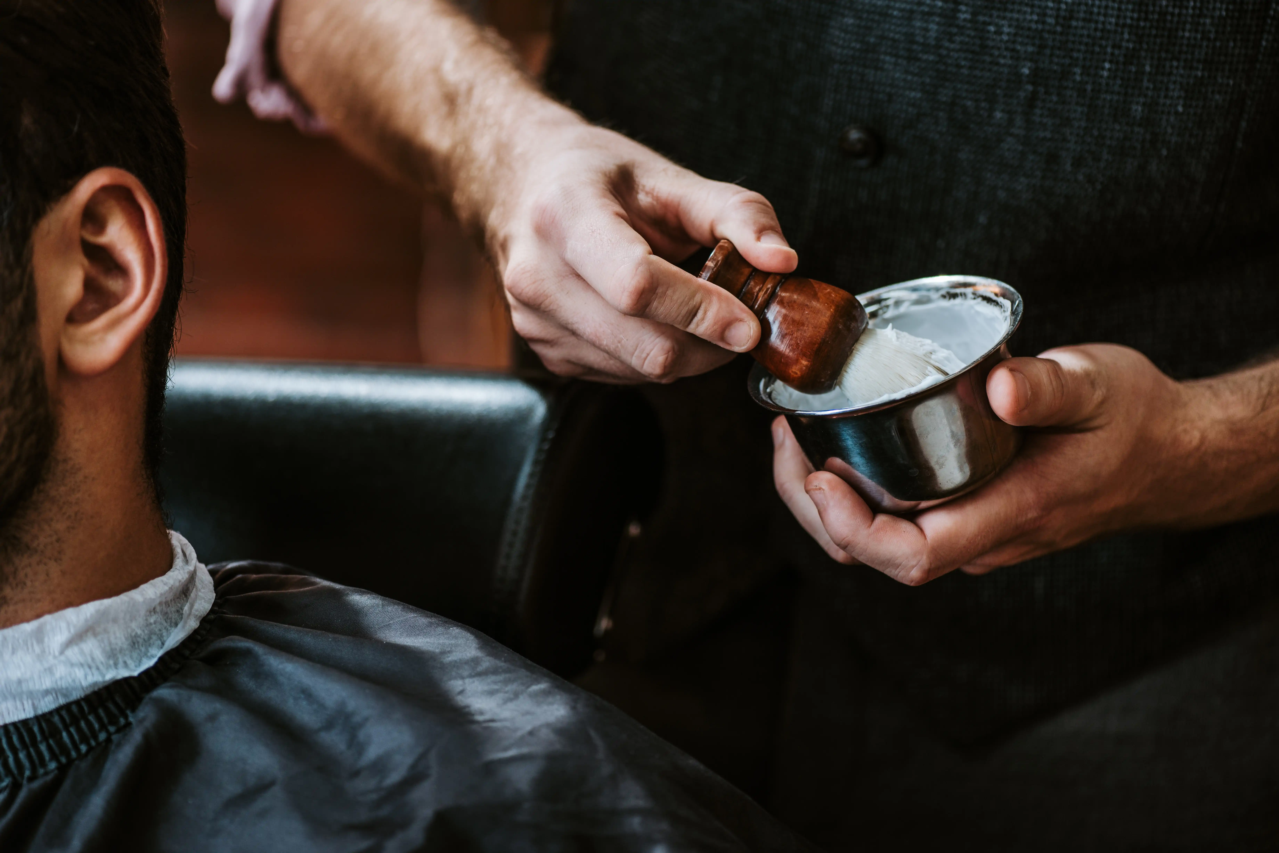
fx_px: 3731
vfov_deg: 13.1
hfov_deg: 19.5
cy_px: 426
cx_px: 640
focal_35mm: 105
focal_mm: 105
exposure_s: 1/200
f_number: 3.5
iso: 100
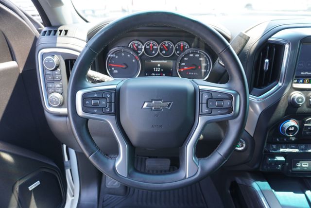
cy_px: 104
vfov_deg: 53.2
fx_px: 208
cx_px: 156
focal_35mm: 24
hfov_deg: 73.7
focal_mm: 16
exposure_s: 1/60
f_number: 4
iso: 160
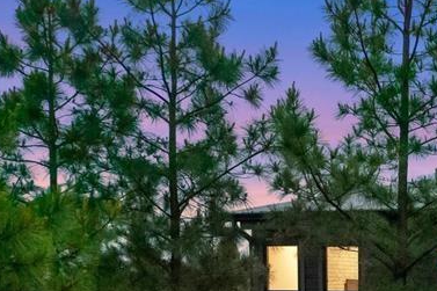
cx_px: 544
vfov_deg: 17.0
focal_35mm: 76
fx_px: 922
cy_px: 365
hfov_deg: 23.9
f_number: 2.8
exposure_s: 1/15
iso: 1600
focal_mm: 10.26
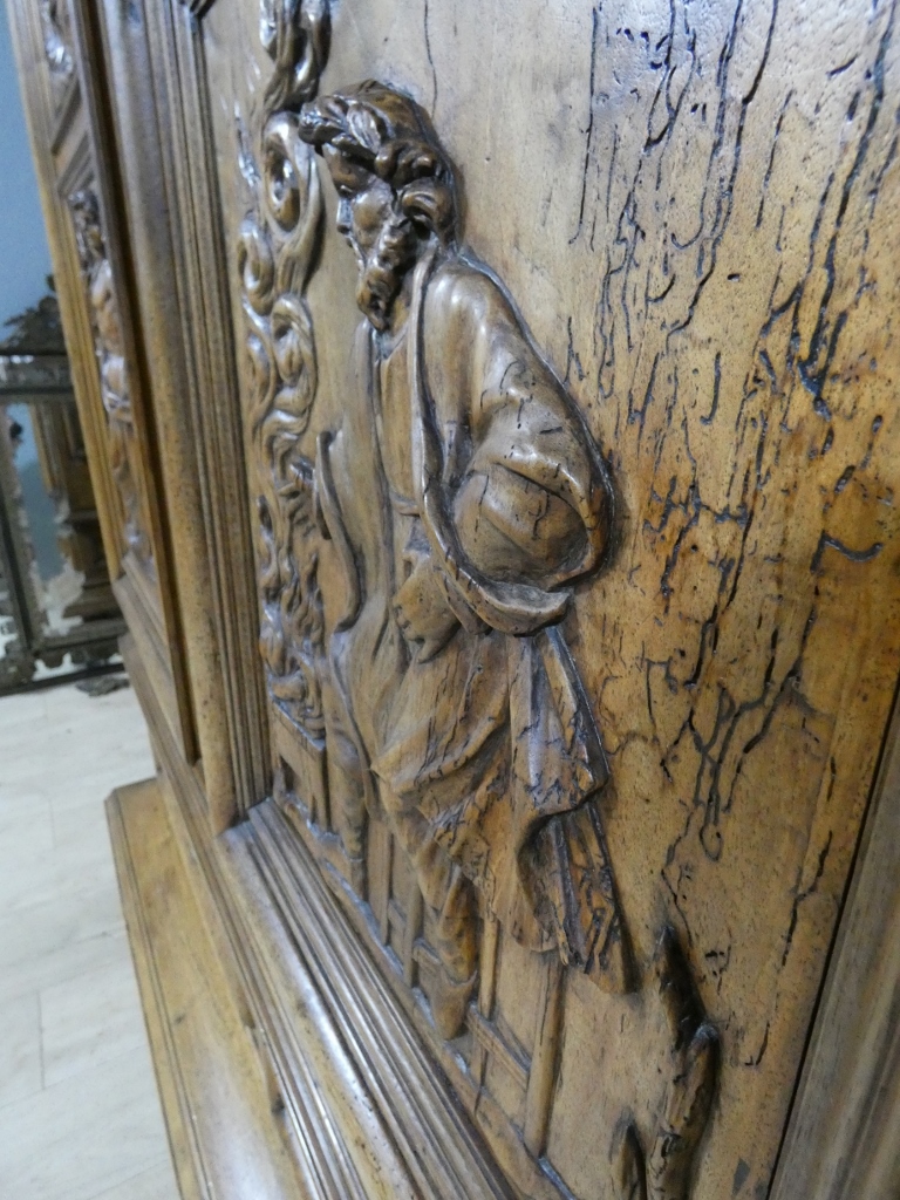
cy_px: 600
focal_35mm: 20
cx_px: 450
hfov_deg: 66.0
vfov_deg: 81.7
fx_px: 693
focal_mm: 3.6
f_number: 2.8
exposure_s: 1/60
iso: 1000
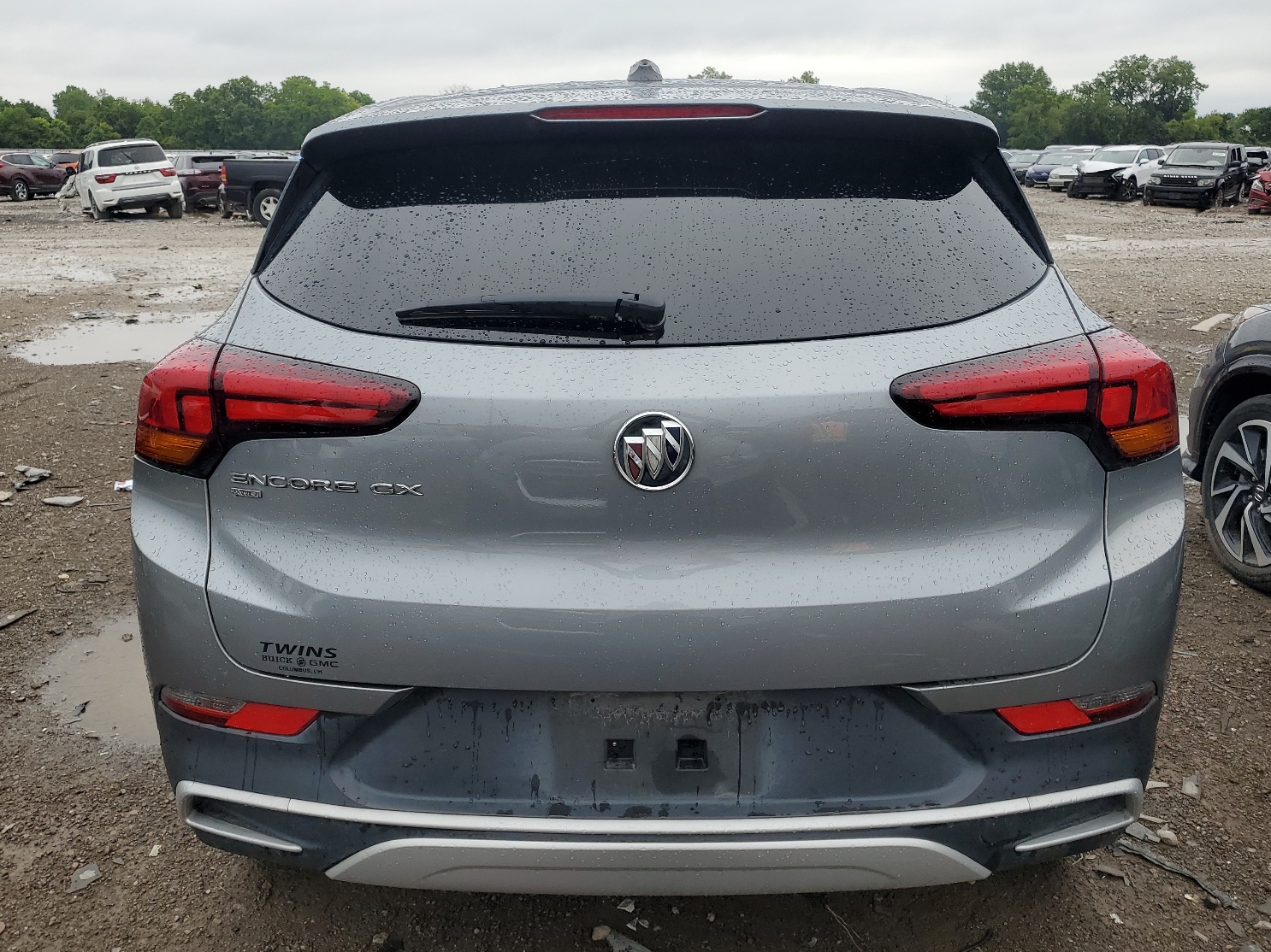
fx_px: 1028
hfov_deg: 63.4
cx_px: 644
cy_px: 463
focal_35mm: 28
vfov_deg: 49.7
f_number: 1.5
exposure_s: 1/417
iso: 50
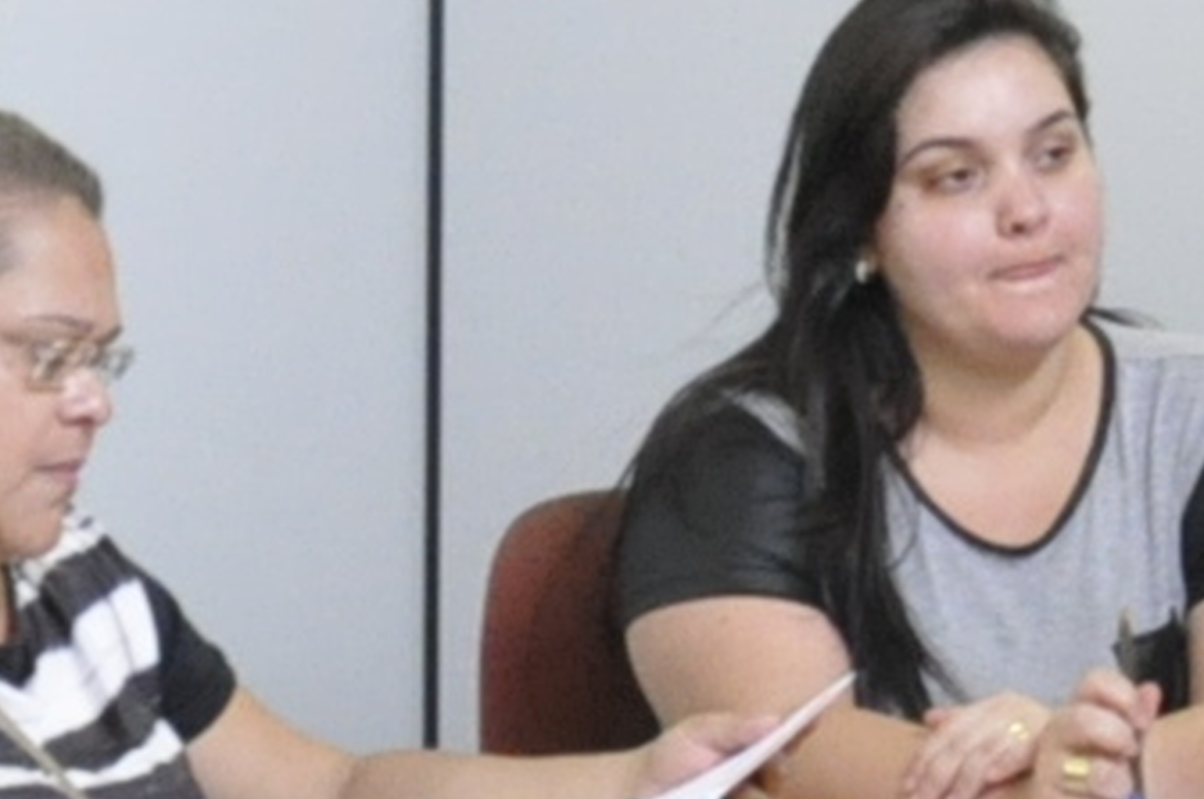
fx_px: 6719
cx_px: 939
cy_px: 1064
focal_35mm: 201
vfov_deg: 6.7
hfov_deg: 10.2
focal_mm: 21
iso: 3200
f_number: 5.6
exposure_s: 1/60
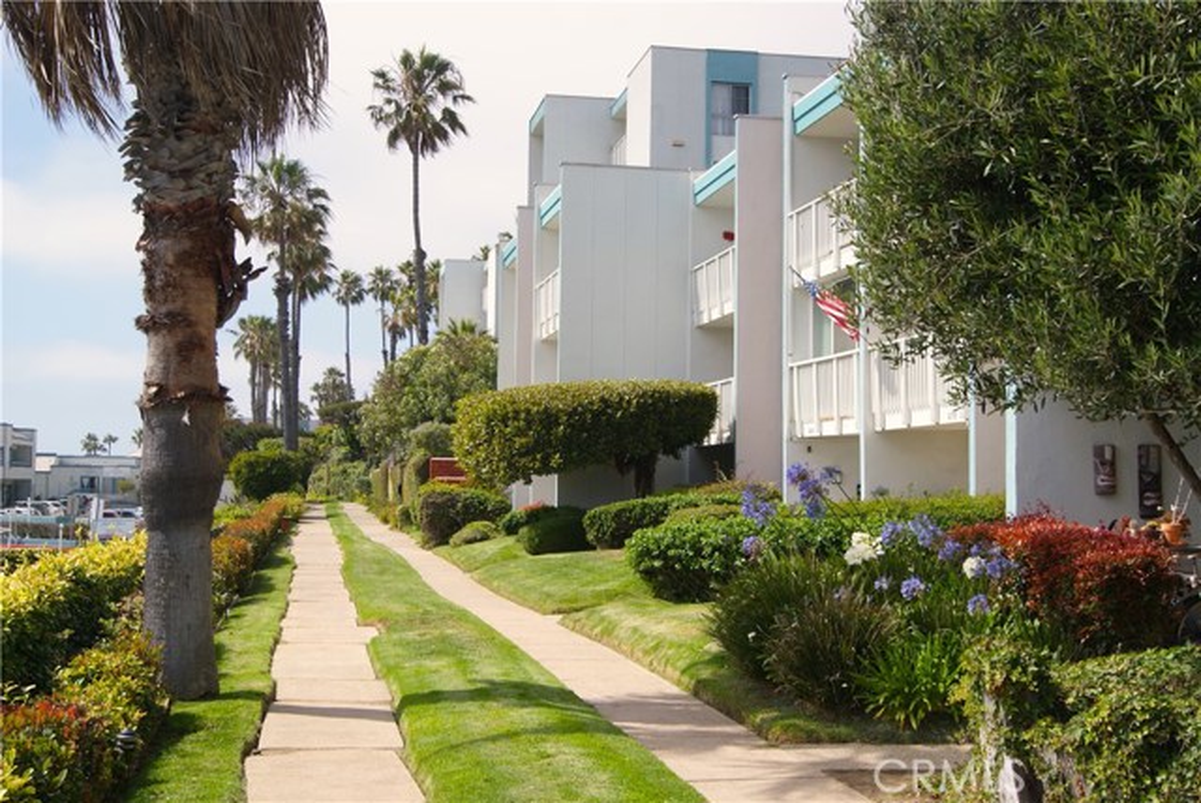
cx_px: 600
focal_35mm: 45
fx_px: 1503
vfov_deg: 29.9
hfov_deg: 43.6
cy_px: 402
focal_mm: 30
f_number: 13
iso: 100
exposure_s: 1/100
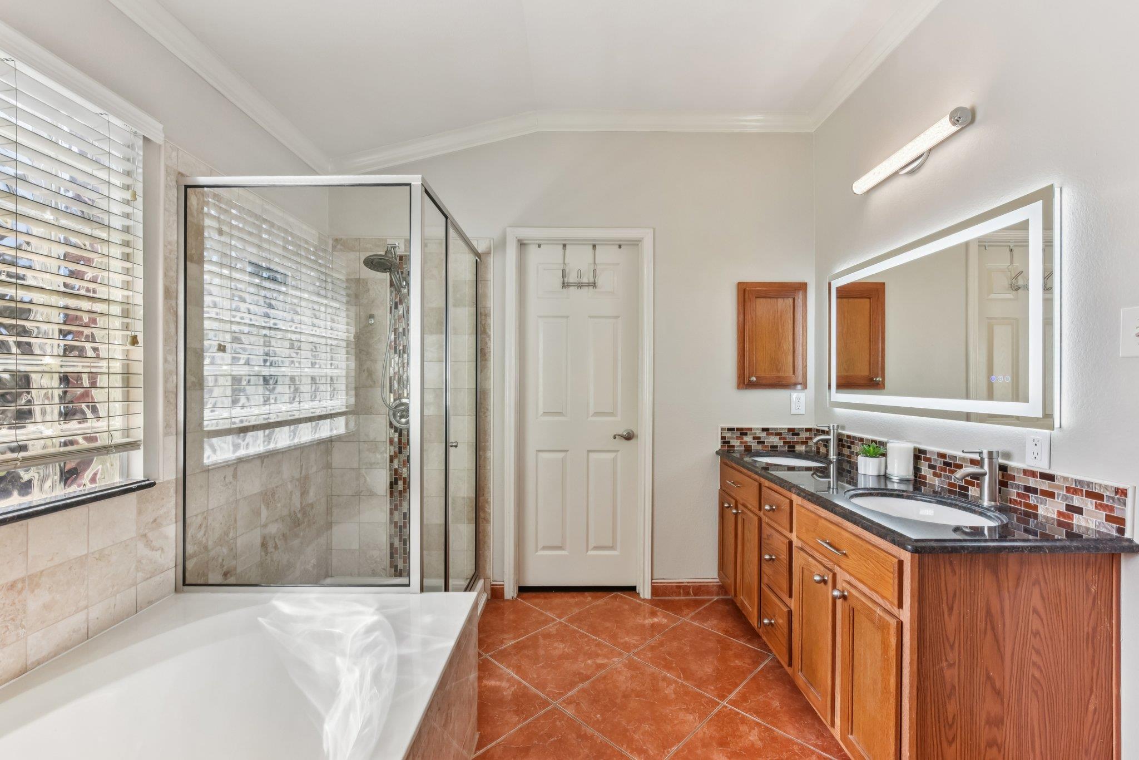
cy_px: 380
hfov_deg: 104.2
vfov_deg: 81.2
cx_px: 570
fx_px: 443
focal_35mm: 14
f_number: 8
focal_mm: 14
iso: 400
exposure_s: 1/125
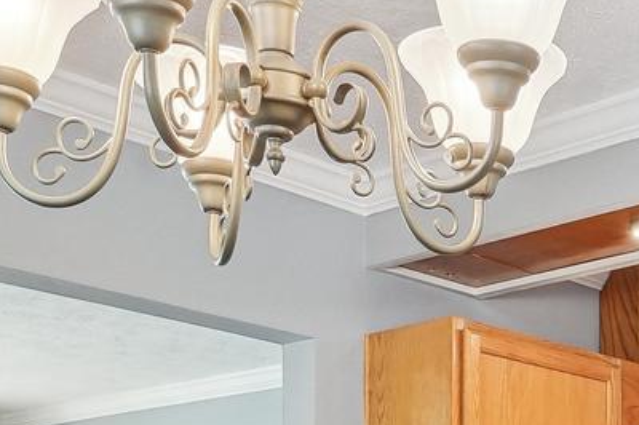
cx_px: 703
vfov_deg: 15.2
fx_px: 1454
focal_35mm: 82
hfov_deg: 23.3
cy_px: 665
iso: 800
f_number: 9
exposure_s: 1/30
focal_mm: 16
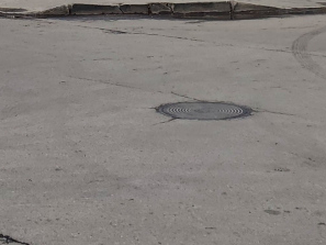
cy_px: -227
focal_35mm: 105
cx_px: 66
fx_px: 989
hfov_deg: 18.5
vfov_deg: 12.6
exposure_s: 1/605
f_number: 2.4
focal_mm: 4.3
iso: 50
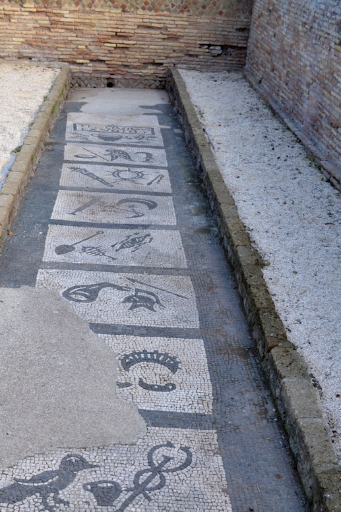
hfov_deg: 28.5
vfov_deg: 41.3
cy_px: 349
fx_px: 669
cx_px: 125
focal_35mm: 47
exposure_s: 1/125
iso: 110
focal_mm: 22
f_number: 5.6
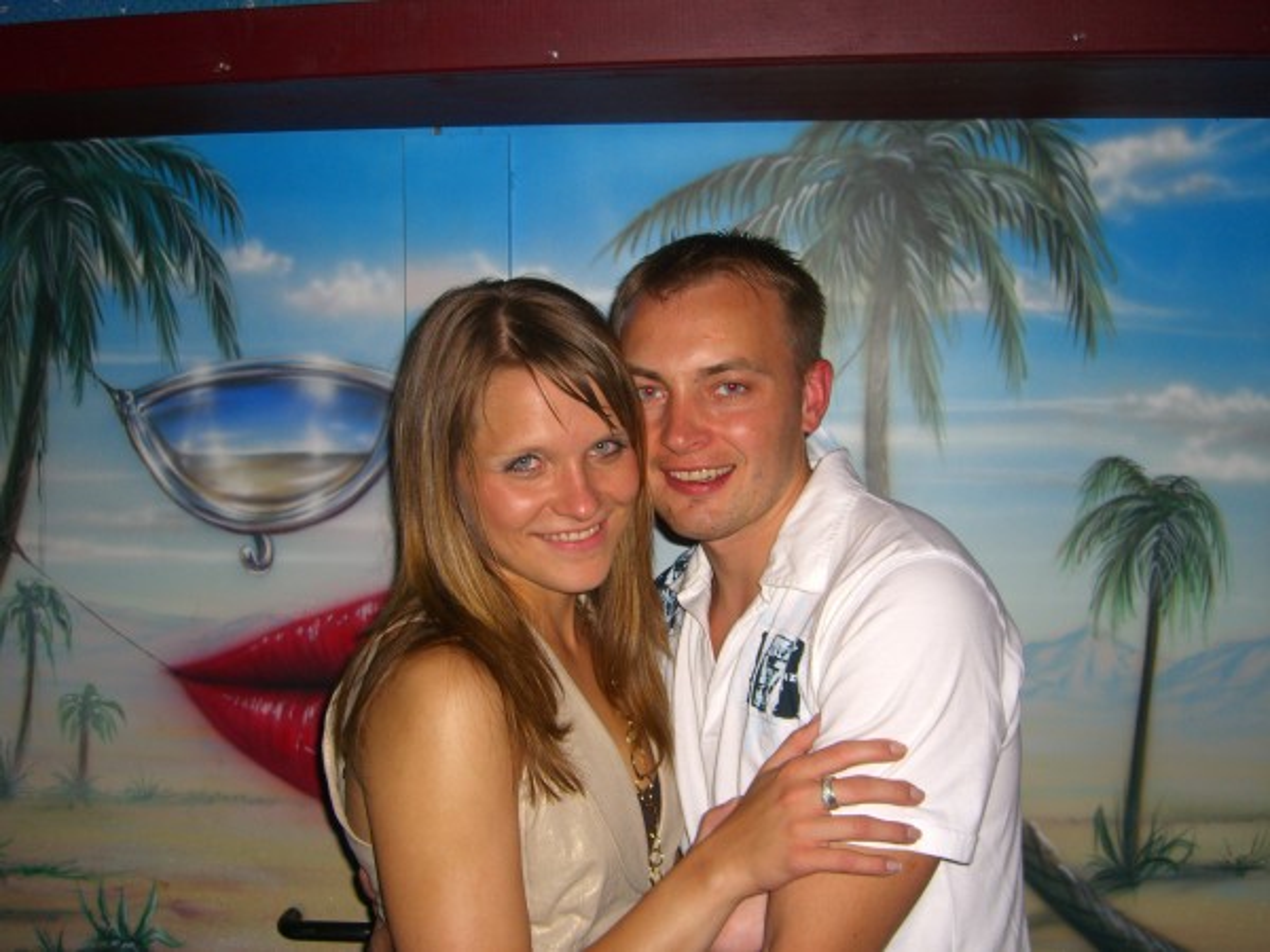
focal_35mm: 38
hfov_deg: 49.0
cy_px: 476
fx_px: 1394
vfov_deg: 37.7
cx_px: 635
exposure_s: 1/60
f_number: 2.8
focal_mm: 7.9
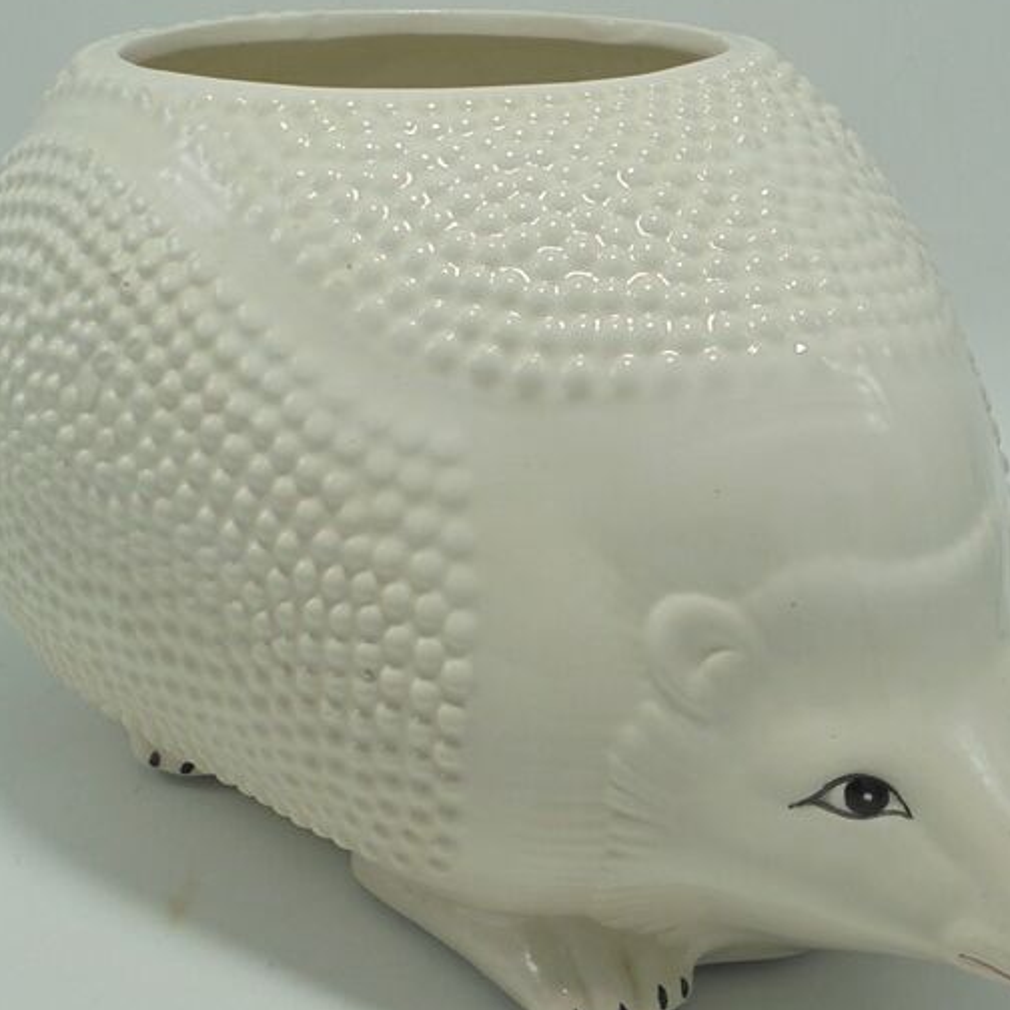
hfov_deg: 28.6
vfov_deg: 28.6
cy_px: 521
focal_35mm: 60
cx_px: 540
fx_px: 1981
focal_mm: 6.9
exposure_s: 1/80
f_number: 4.2
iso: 100
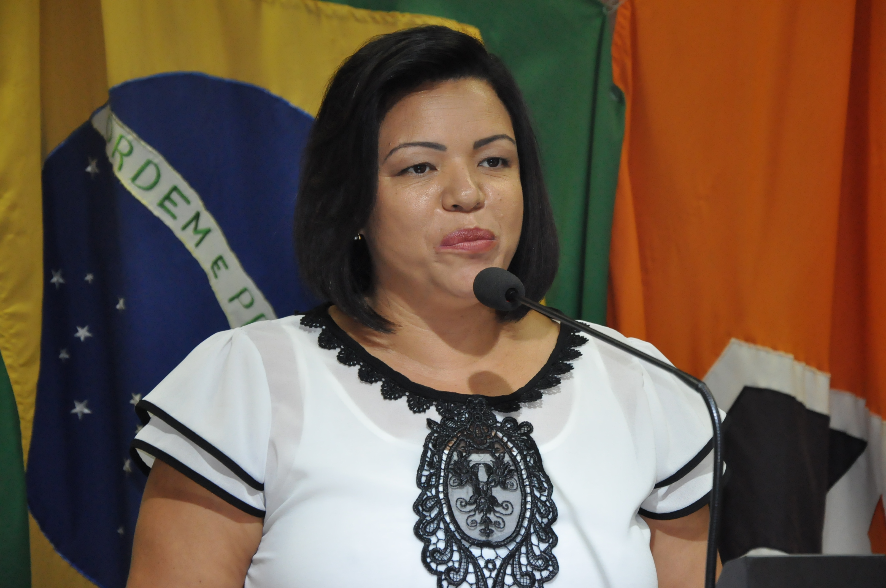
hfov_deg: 14.0
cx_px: 443
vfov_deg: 9.3
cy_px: 294
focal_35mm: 147
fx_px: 3613
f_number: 5.6
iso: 2000
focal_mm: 98
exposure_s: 1/125
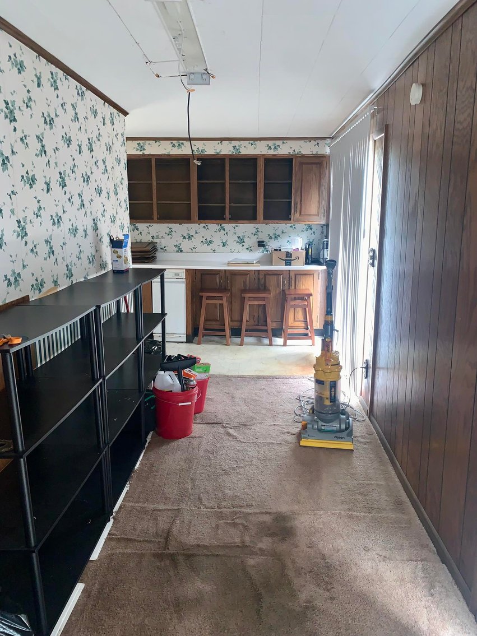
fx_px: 478
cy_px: 318
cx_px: 238
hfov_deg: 53.1
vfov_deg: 67.3
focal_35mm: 26
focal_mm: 4.25
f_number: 1.8
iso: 100
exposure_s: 1/12
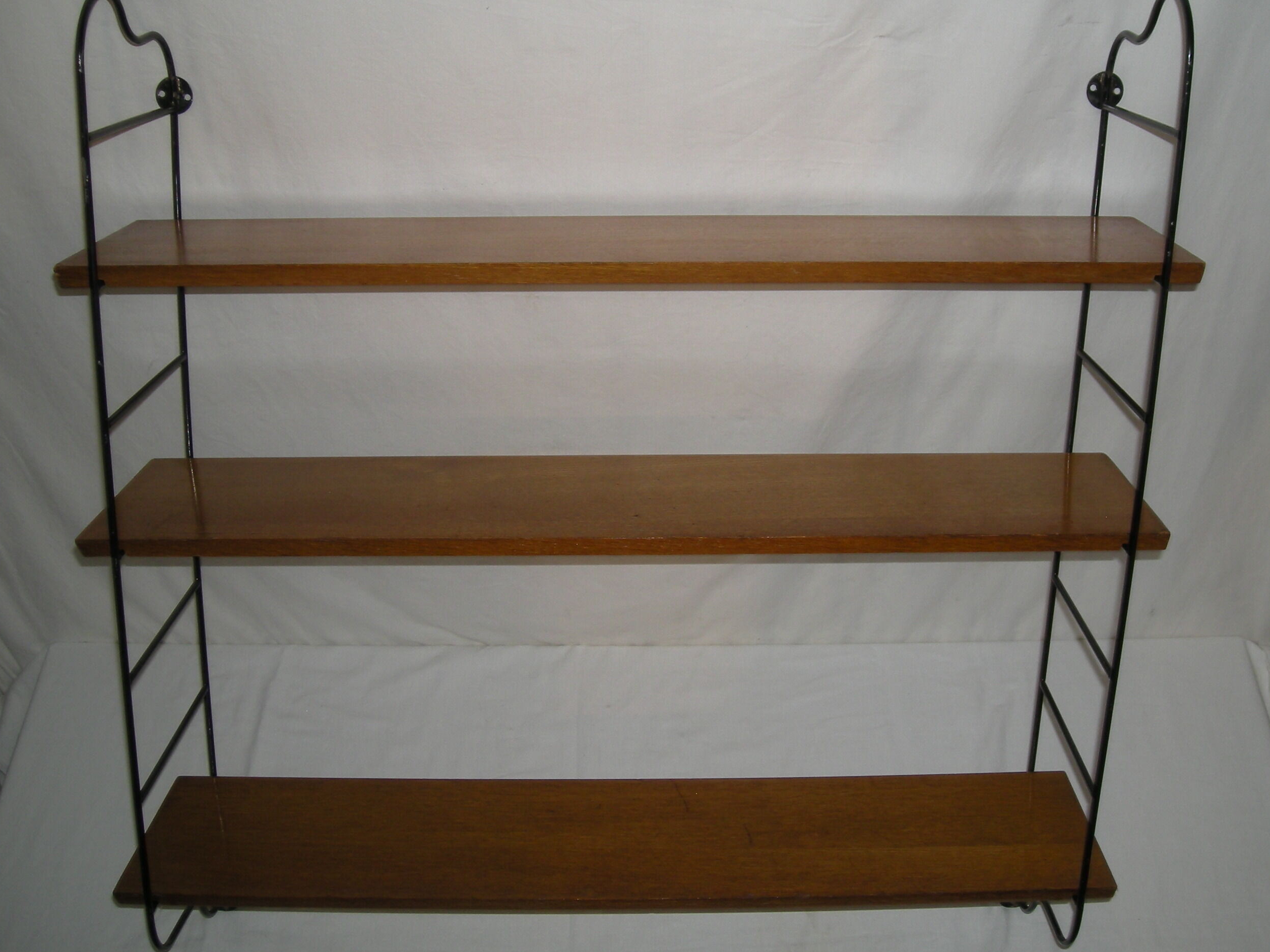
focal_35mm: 43
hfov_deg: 43.8
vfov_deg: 33.6
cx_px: 691
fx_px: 1578
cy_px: 422
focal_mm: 5.7
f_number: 2.8
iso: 50
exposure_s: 1/30
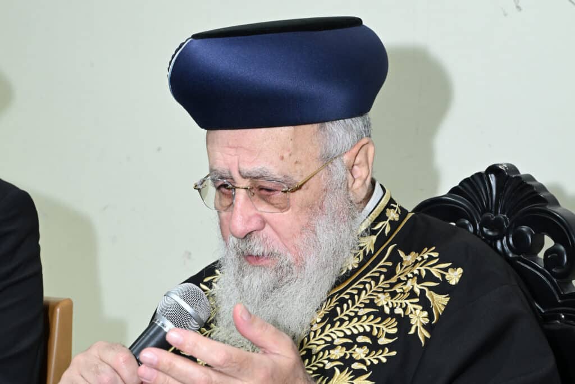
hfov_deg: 34.5
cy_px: 192
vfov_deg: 23.4
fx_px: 927
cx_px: 288
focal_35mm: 58
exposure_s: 1/125
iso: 1250
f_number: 8
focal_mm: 58
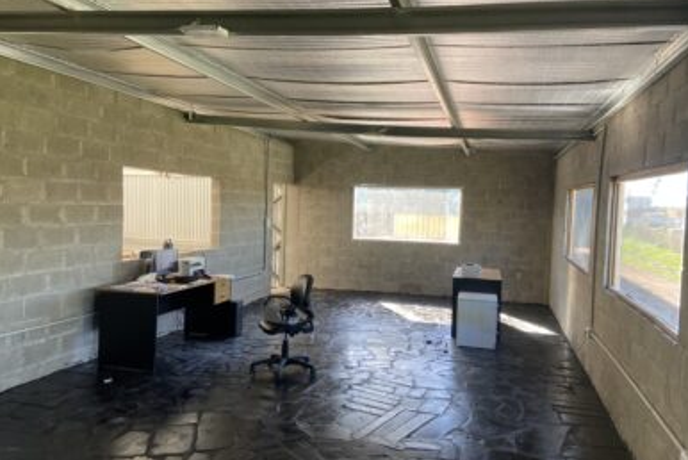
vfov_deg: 46.5
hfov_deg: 65.4
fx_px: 535
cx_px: 353
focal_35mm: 28
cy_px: 228
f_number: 1.8
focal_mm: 4.25
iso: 125
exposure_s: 1/110
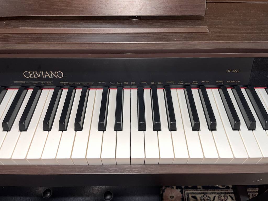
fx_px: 201
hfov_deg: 67.3
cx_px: 134
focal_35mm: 26
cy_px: 100
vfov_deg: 53.1
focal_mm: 5.1
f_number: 1.6
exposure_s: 1/49
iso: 32
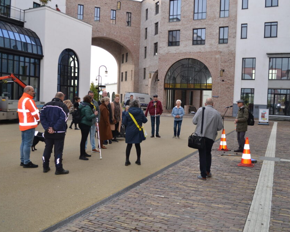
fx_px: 266
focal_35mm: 31
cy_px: 114
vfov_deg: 47.1
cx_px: 134
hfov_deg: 57.1
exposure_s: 1/200
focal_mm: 18
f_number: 4
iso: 100
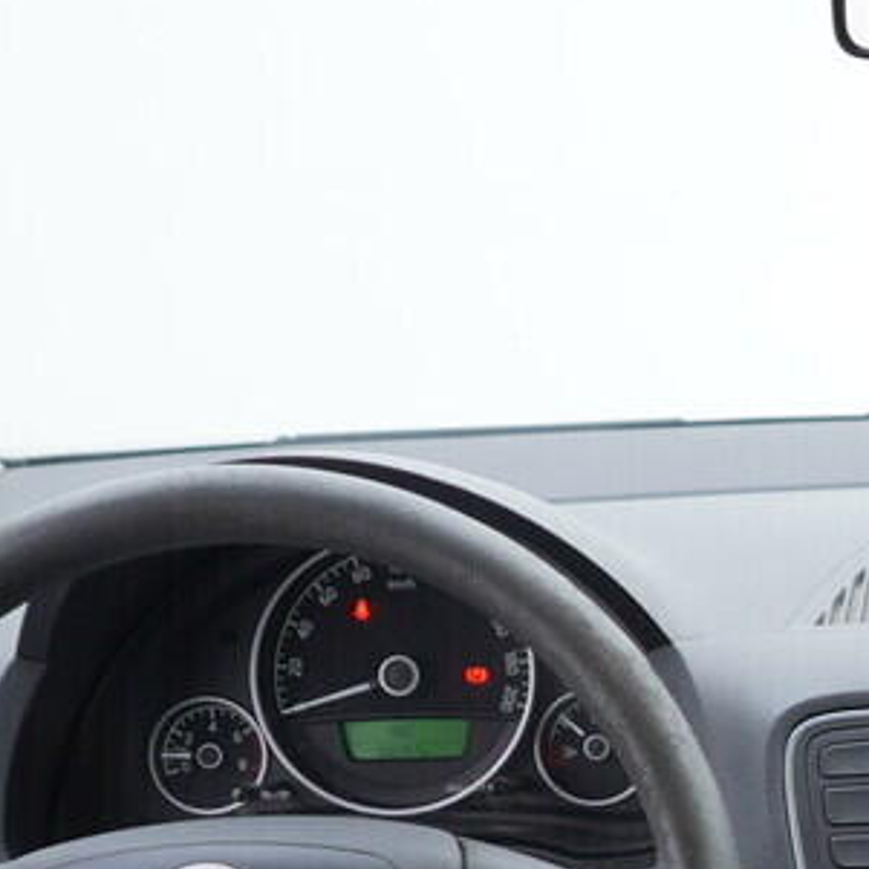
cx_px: 1155
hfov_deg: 15.8
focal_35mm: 104
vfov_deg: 16.4
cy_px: 853
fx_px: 2954
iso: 125
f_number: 2.8
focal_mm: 24
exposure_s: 1/40
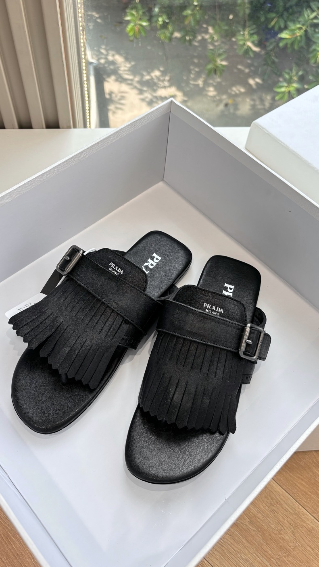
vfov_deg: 66.1
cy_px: 279
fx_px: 436
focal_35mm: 29
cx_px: 154
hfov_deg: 40.2
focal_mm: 5.96
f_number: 1.6
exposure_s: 1/318
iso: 50
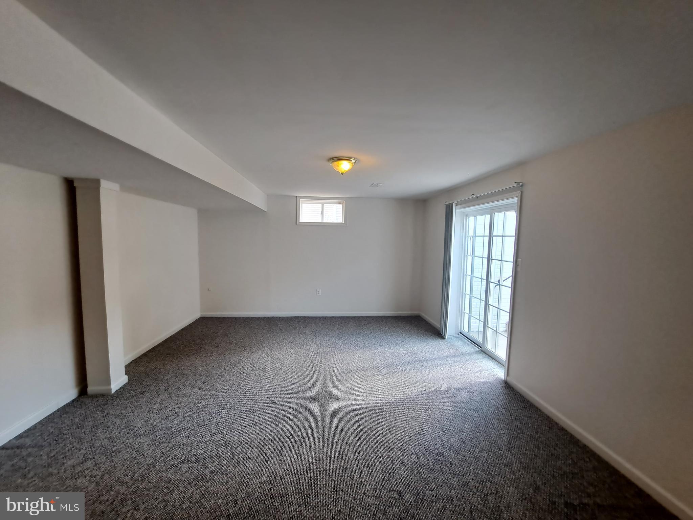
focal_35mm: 13
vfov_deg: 89.9
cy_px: 260
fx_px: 260
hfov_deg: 106.2
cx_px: 346
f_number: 2.2
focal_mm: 1.74
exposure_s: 1/100
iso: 80
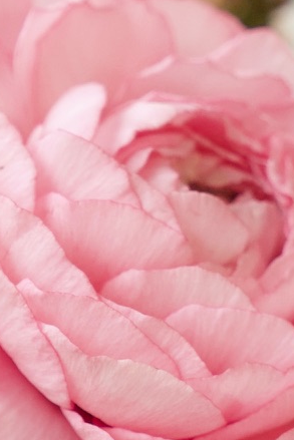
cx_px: -125
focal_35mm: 525
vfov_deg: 3.9
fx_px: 6426
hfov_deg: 2.6
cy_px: 87
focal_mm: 67
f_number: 3.5
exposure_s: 1/100
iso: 500
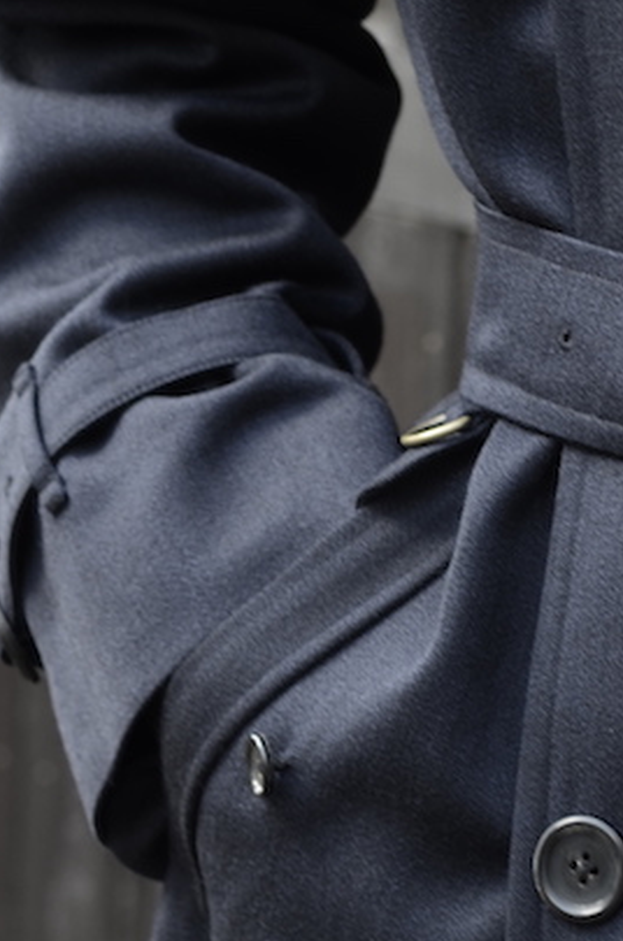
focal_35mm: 322
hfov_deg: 4.2
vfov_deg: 6.4
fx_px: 8408
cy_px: -37
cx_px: 607
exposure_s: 1/60
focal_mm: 85
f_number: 1.8
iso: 160
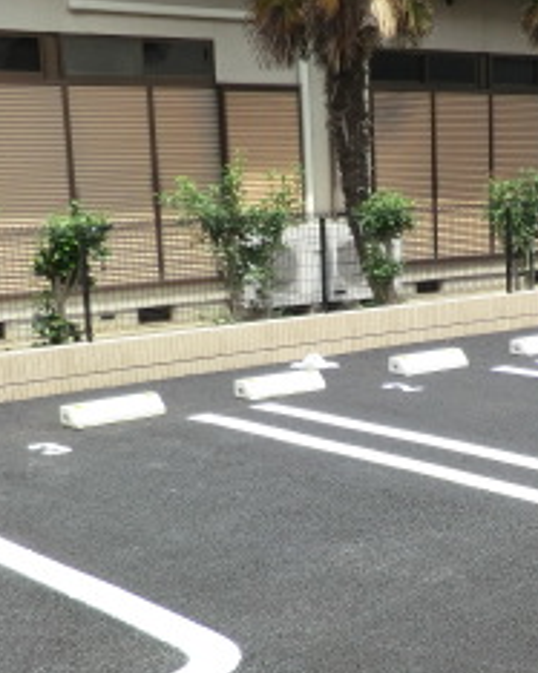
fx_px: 1275
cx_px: 489
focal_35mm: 64
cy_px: 521
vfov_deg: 29.0
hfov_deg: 23.2
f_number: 3.2
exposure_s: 1/500
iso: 80
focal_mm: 4.3
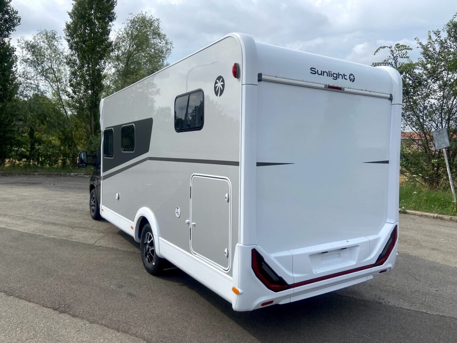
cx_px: 228
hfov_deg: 67.3
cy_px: 172
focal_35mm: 26
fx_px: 343
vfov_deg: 53.1
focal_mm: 4.25
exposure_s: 1/2625
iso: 32
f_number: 1.8
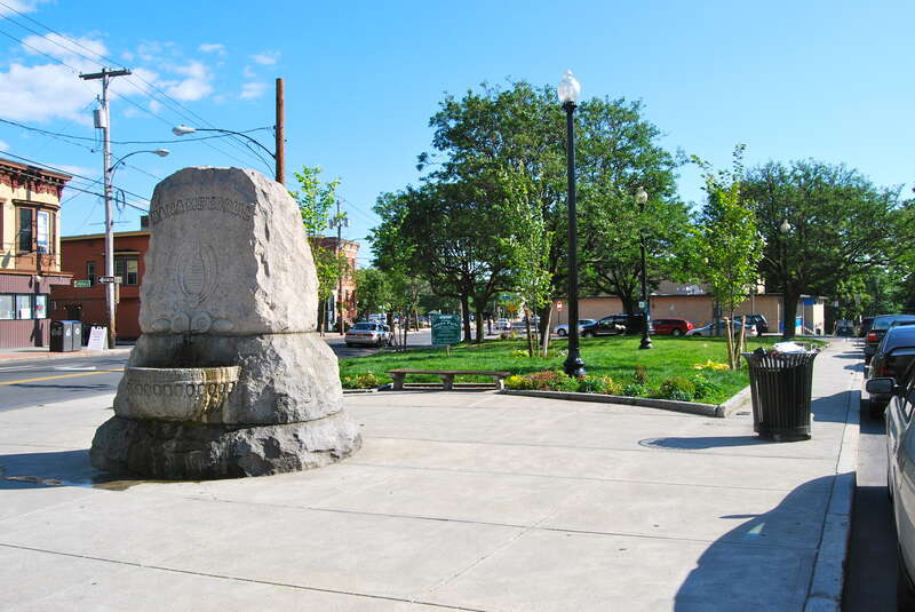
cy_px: 306
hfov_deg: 61.9
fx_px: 763
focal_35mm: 30
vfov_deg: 43.7
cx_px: 458
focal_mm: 20
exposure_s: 1/250
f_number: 10
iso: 200
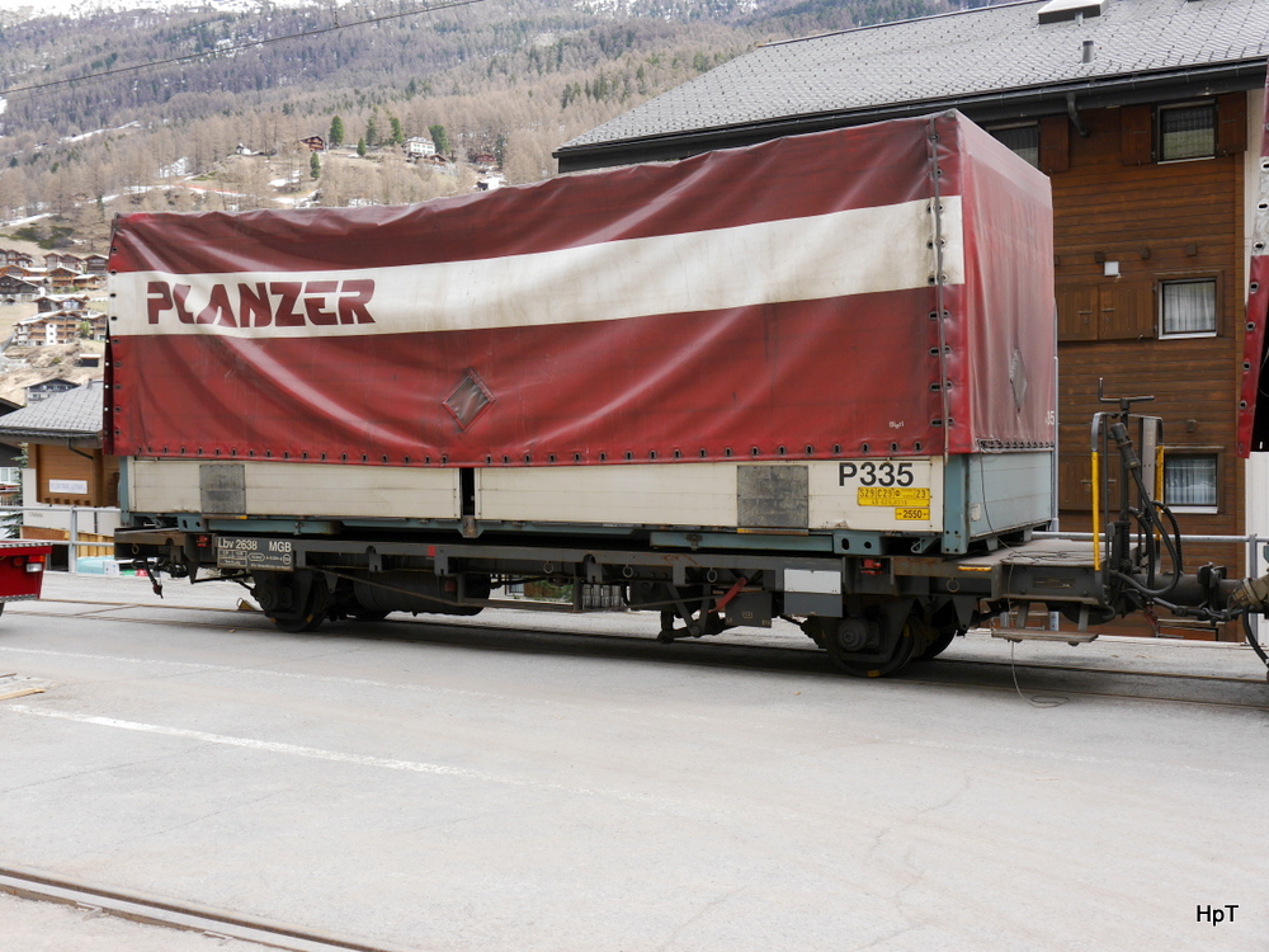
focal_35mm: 38
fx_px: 1393
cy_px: 476
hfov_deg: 49.0
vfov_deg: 37.7
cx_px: 634
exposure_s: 1/250
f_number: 7.1
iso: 160
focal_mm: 19
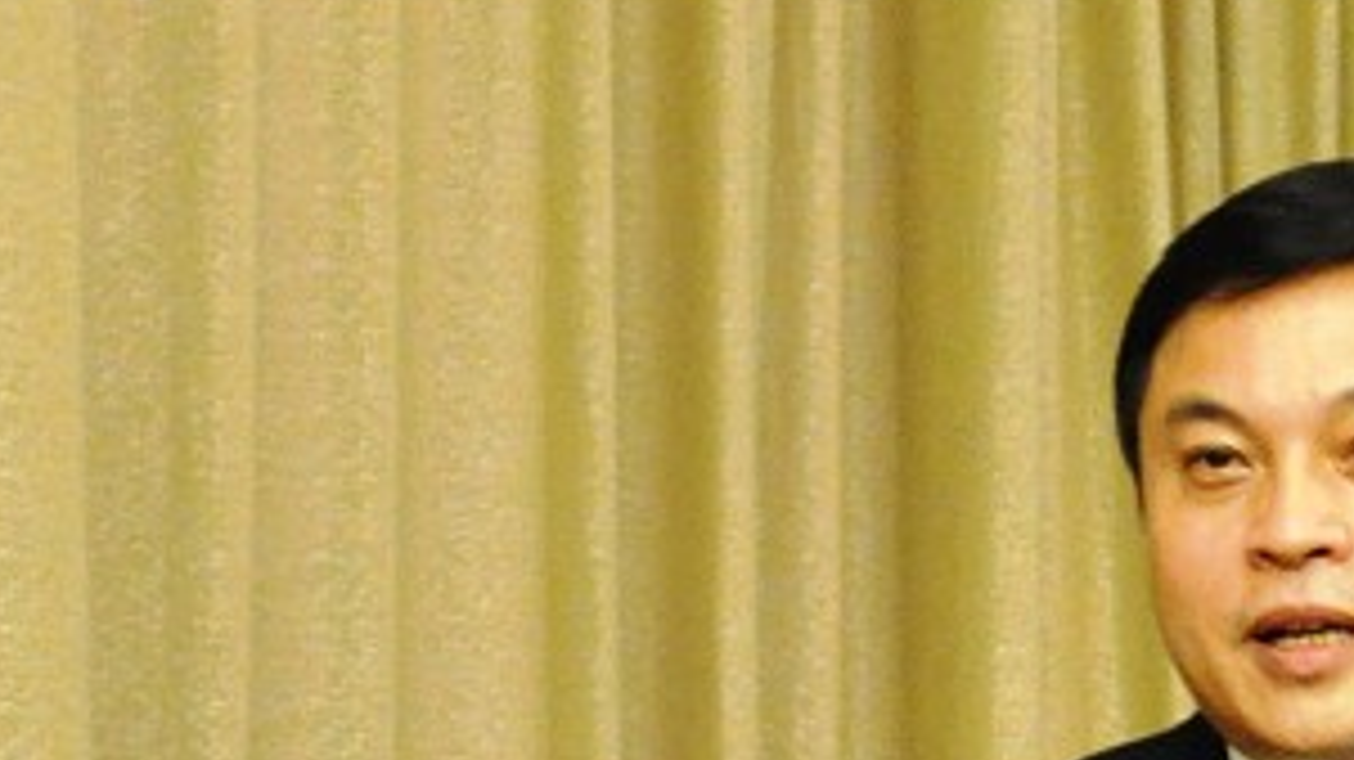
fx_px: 4203
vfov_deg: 10.2
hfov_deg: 17.8
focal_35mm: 117
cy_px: 821
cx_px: 1385
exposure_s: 1/20
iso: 1600
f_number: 4.5
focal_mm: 35
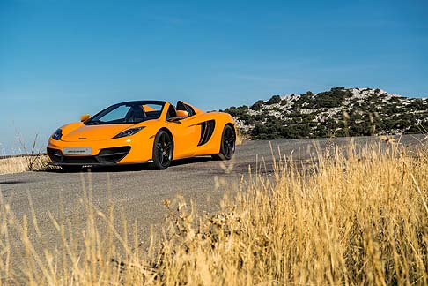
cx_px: 214
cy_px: 143
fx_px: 832
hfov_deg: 28.8
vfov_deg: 19.5
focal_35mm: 70
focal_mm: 70
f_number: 8
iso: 100
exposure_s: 1/500
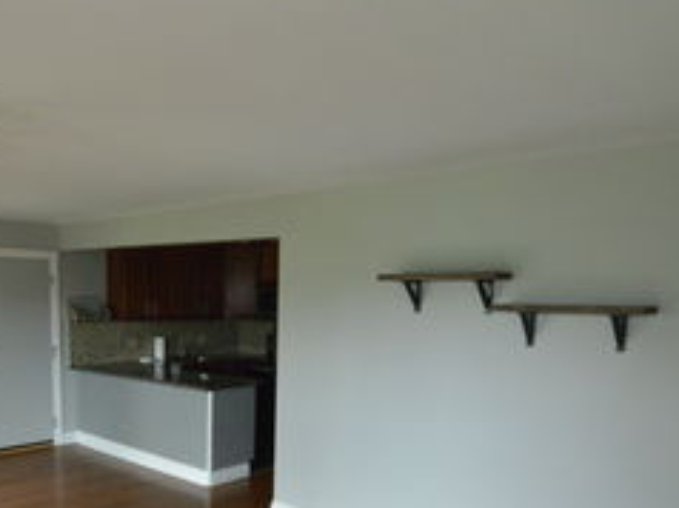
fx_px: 607
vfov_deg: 43.4
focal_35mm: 31
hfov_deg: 56.7
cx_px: 207
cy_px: 400
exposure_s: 1/13
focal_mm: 16
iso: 6400
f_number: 10
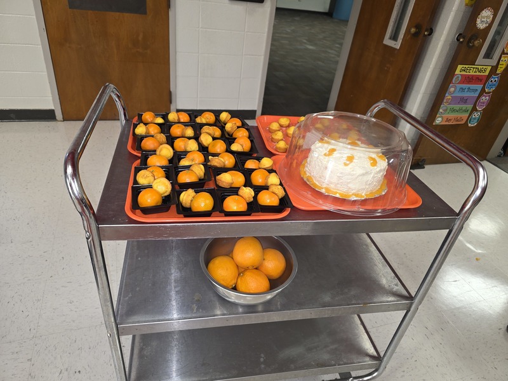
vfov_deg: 58.9
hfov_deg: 73.9
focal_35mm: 23
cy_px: 190
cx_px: 254
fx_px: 338
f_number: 1.7
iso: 100
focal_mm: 6.3
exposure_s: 1/30
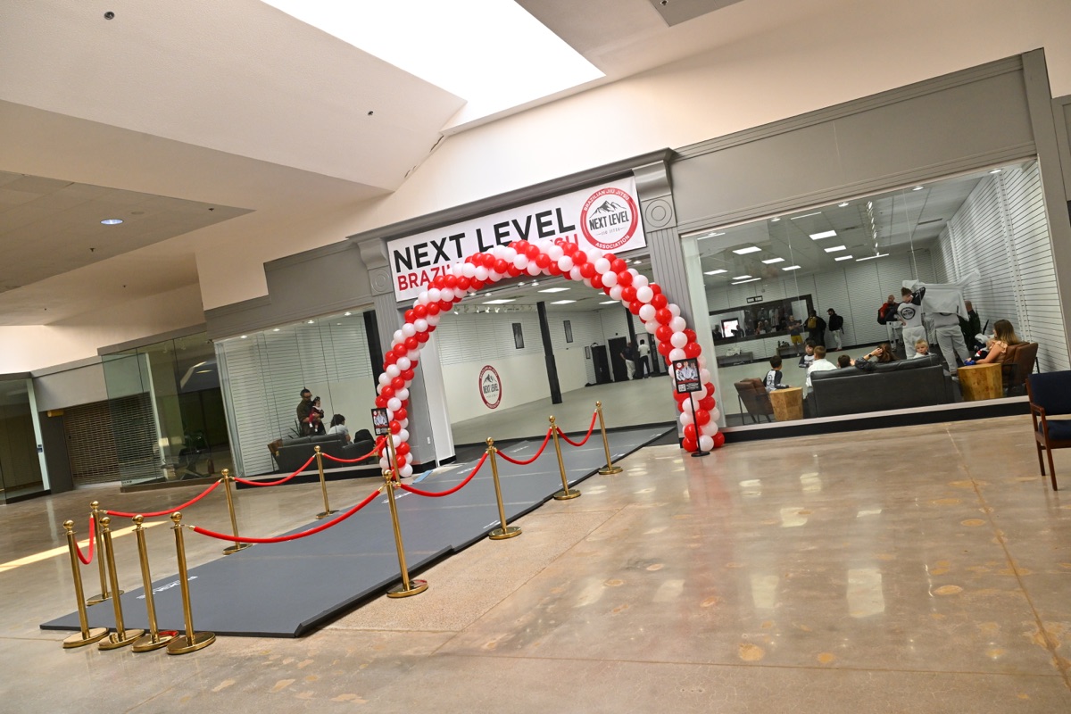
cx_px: 536
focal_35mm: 26
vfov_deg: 50.4
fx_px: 759
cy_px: 357
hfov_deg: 70.4
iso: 2000
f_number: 8
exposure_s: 1/250
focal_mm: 25.5
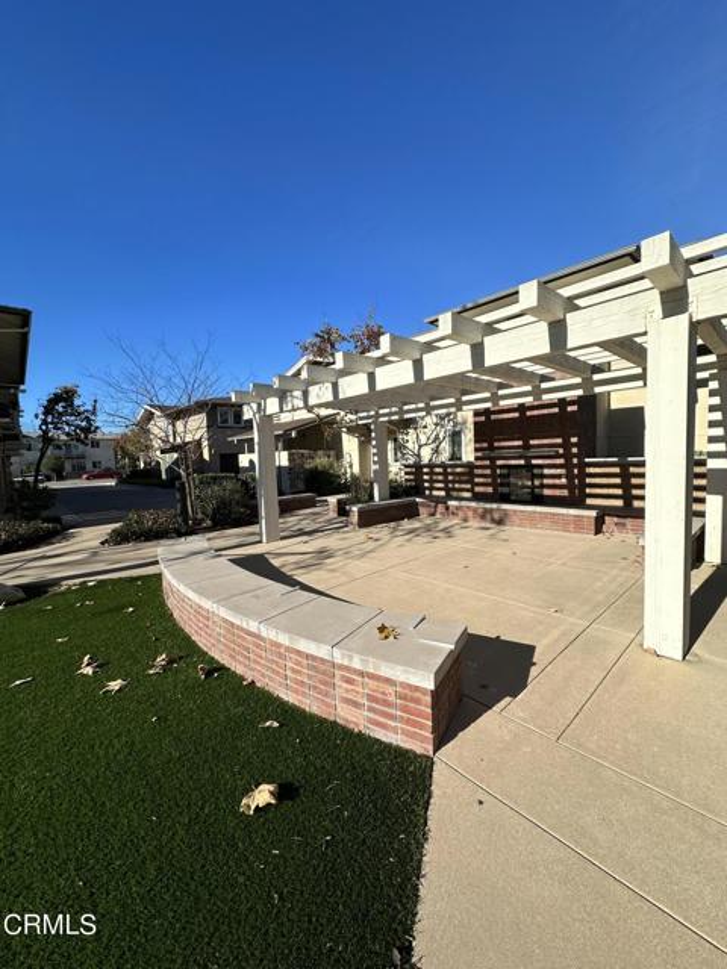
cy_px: 484
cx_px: 364
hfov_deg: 85.7
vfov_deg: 102.1
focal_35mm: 14
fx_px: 392
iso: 50
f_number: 2.2
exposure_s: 1/3205
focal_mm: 2.22
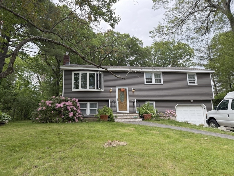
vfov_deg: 56.8
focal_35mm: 24
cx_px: 117
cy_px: 88
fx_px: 162
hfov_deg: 71.6
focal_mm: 6.76
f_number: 1.78
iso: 100
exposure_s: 1/822
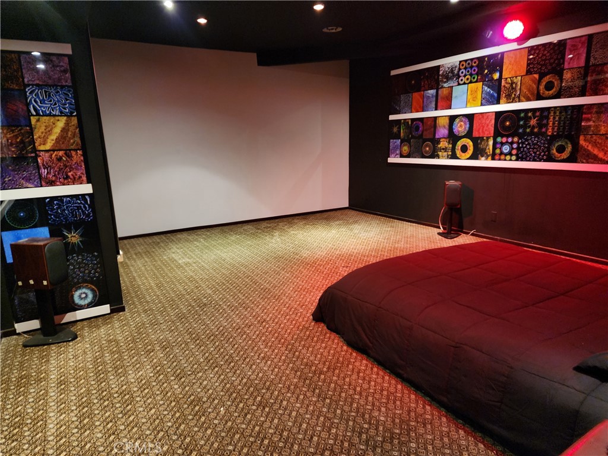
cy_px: 228
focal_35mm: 23
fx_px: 404
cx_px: 304
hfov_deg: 73.9
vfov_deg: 58.9
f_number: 1.8
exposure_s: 1/24
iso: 640
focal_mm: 6.4
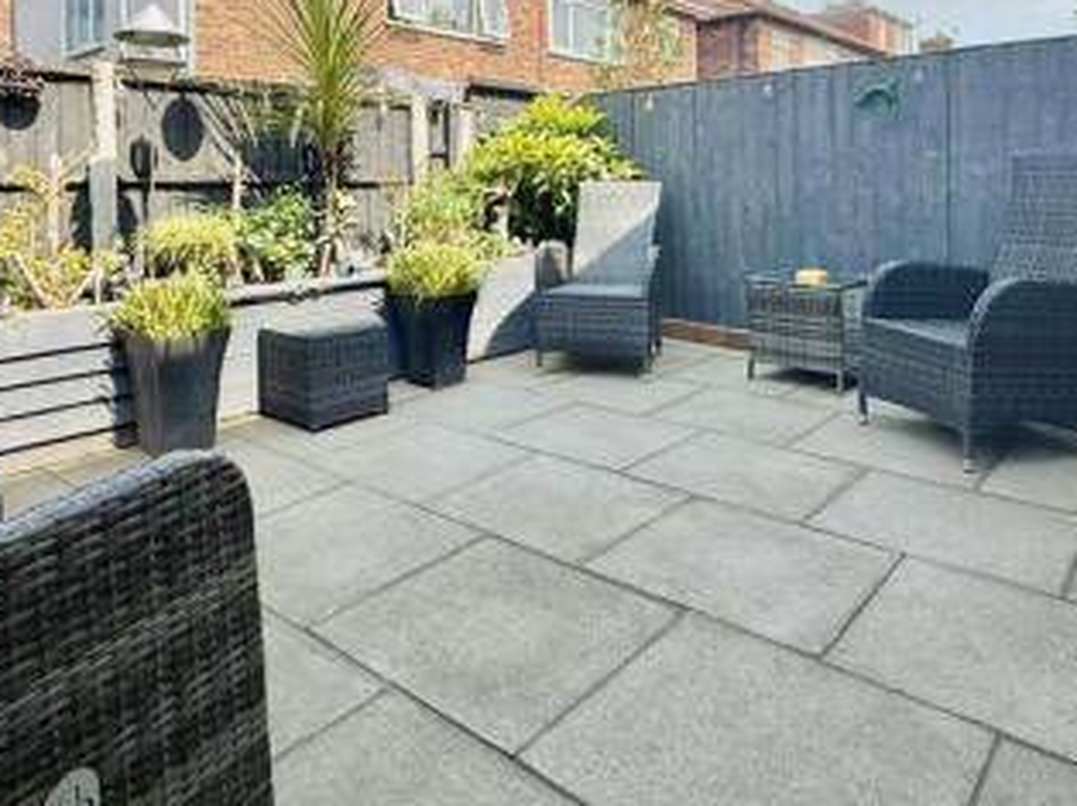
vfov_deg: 50.4
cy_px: 183
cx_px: 509
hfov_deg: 67.3
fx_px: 808
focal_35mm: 26
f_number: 2.2
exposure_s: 1/1312
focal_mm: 2.22
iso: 50
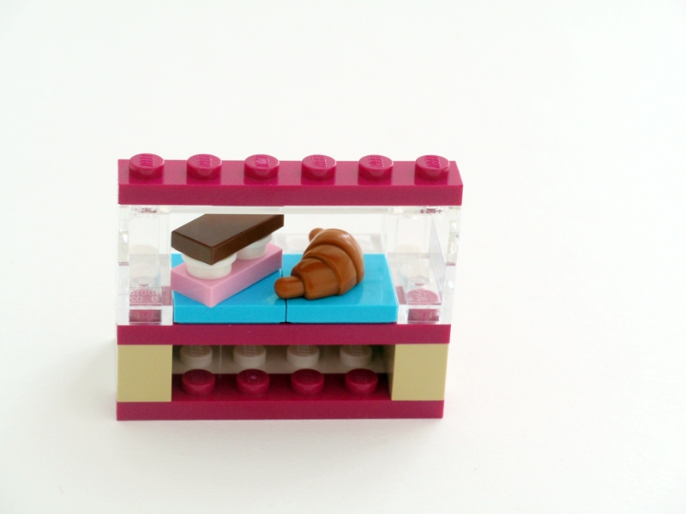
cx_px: 343
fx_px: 2338
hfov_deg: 16.7
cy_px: 257
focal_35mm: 118
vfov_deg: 12.6
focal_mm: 20.88
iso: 200
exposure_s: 1/40
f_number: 5.1
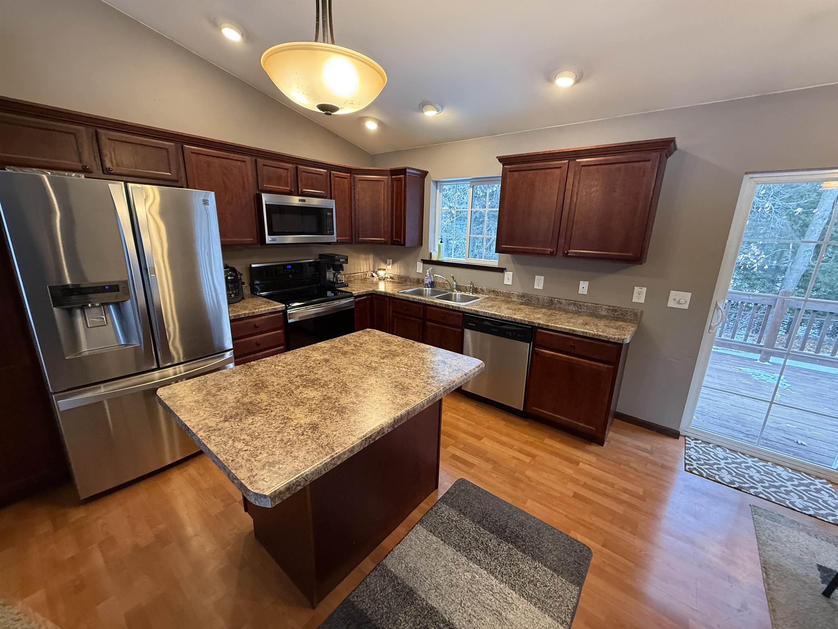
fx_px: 339
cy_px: 314
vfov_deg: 85.7
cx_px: 419
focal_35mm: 14
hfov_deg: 102.1
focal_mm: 2.22
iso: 500
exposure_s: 1/60
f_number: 2.2
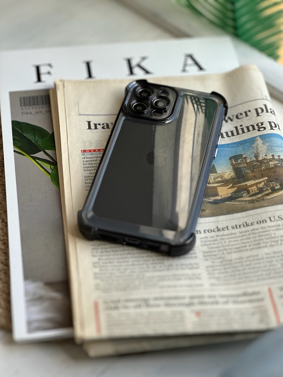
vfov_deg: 25.3
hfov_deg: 19.1
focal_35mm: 77
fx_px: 839
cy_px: 188
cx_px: 142
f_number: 2.8
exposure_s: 1/176
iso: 25
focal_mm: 9
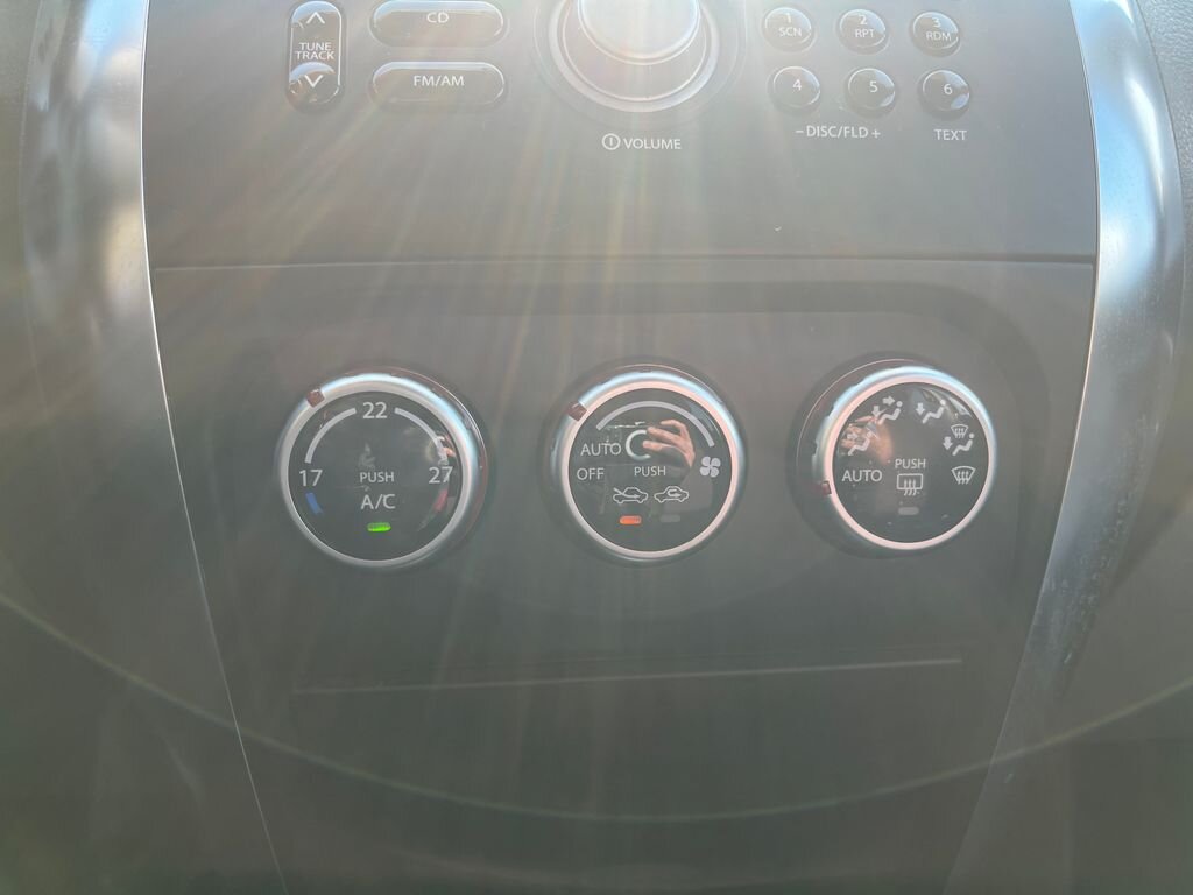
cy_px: 448
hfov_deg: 67.3
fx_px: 896
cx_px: 596
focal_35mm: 26
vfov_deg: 53.1
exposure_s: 1/191
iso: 40
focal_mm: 5.1
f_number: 1.6
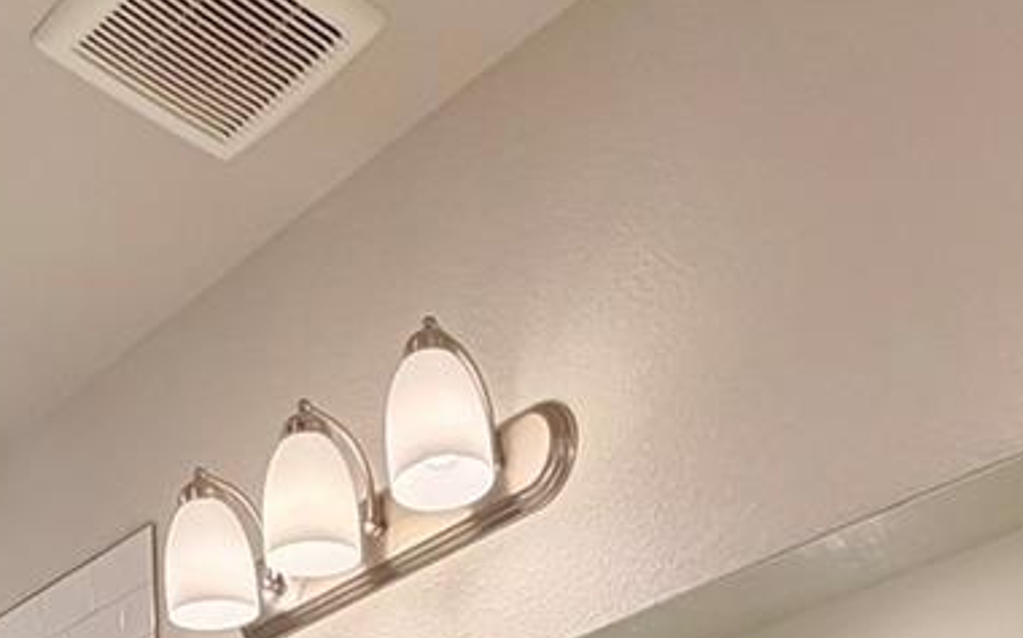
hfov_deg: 34.0
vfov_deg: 15.4
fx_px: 1672
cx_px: 439
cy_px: 1408
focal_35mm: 60
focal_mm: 2.22
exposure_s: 1/120
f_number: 2.2
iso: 80
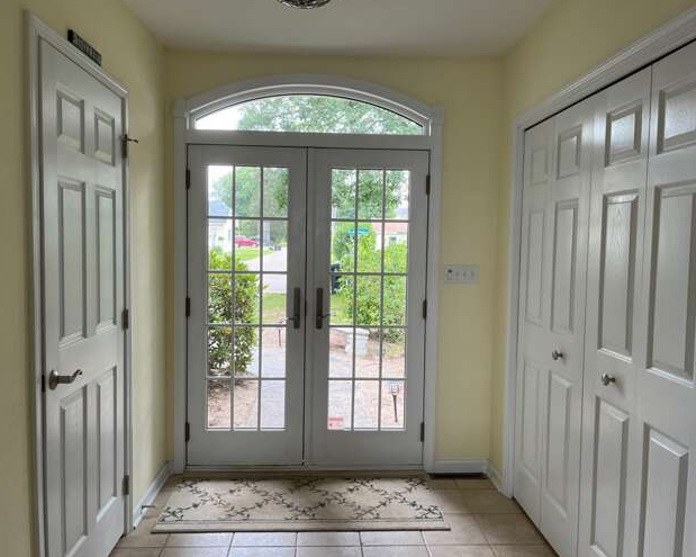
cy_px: 271
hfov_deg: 62.2
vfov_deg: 51.5
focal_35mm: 28
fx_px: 577
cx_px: 342
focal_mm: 5.1
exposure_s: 1/100
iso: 50
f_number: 1.6
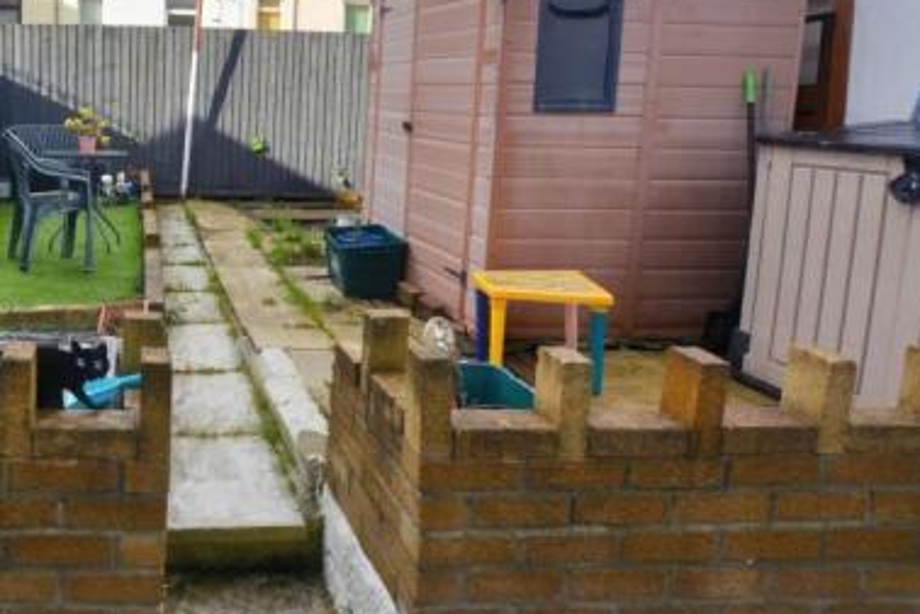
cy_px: 167
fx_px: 664
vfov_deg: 48.0
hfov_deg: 61.2
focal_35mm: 26
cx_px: 135
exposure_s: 1/250
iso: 180
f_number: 8
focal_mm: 10
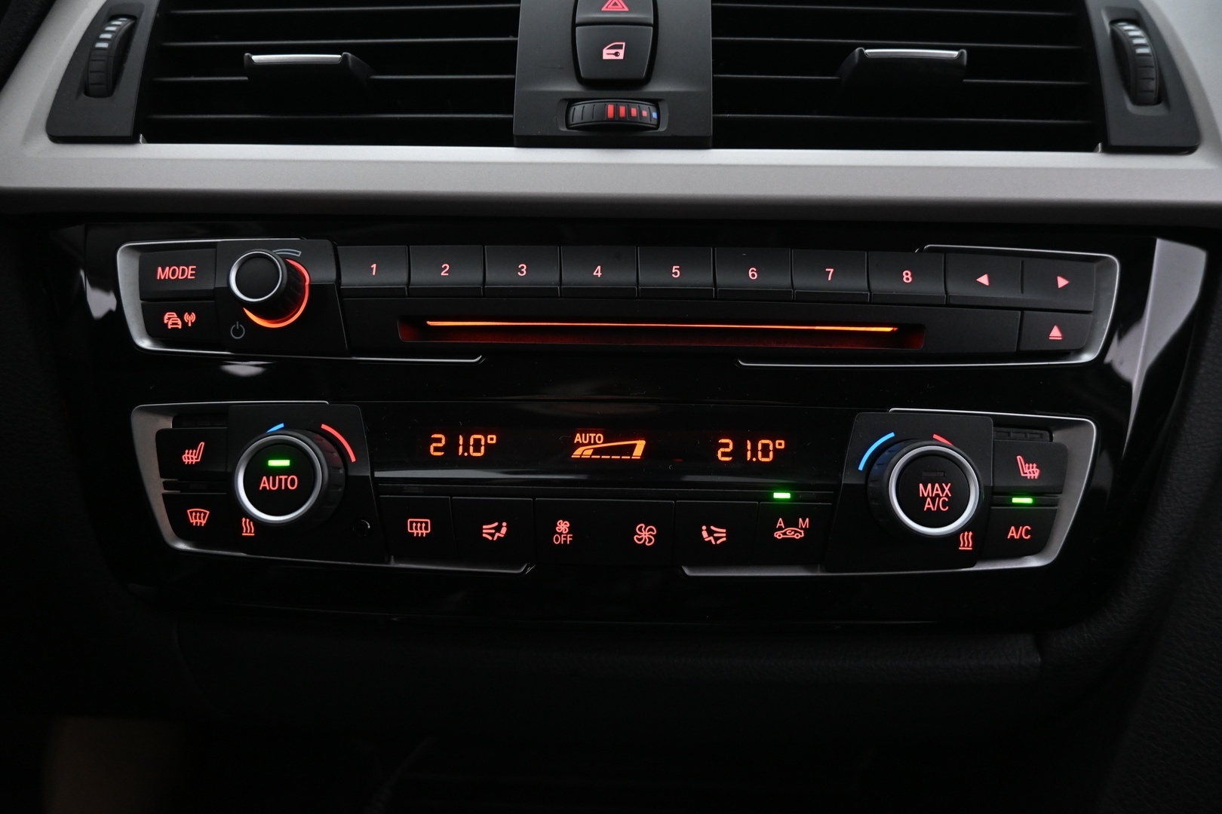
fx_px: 815
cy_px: 407
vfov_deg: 53.1
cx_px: 611
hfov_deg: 73.7
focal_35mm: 24
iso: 1600
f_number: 3.5
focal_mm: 16
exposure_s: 1/25
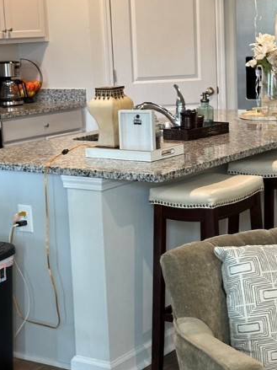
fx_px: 897
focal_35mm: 84
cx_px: 171
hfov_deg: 17.5
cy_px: 182
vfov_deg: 23.3
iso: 125
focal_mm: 6.86
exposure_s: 1/60
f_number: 1.78
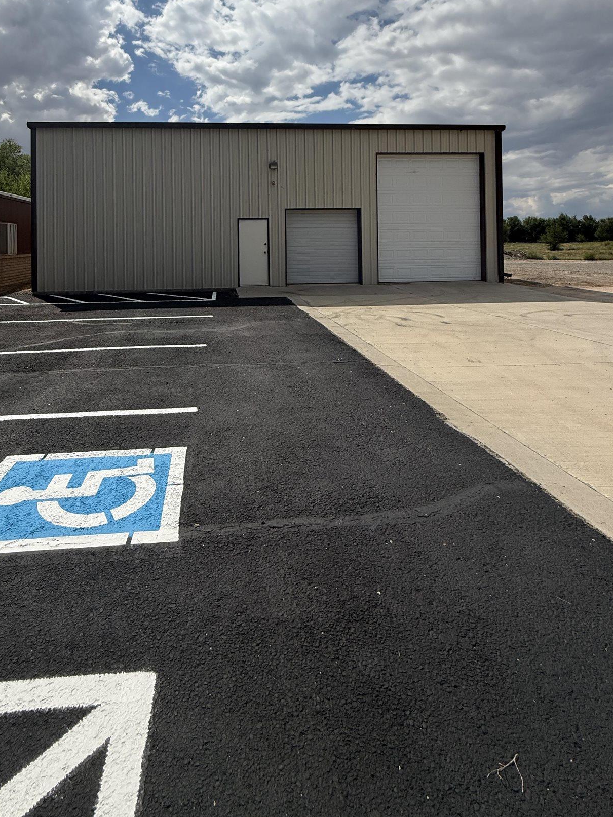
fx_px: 472
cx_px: 245
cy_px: 240
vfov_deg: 77.6
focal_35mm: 20
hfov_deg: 65.4
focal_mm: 2.22
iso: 64
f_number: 2.2
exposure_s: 1/6173
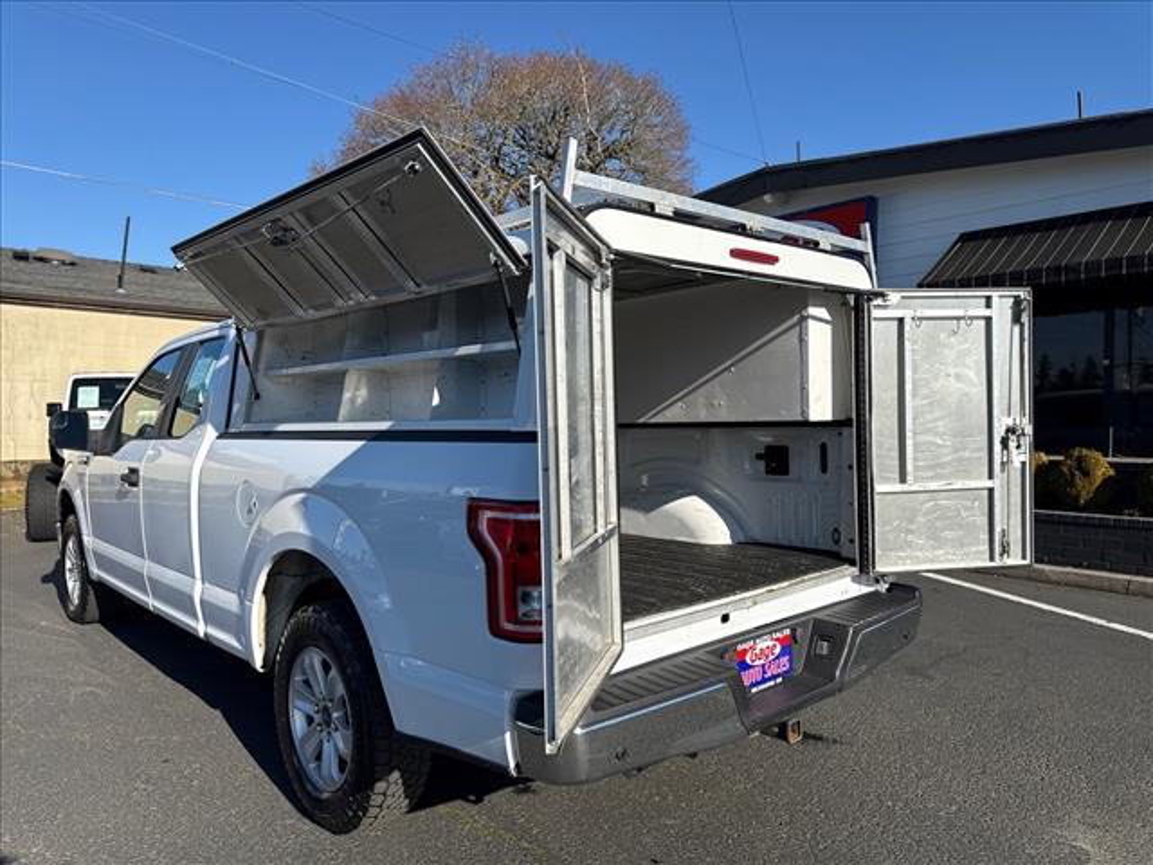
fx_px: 799
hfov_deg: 71.6
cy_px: 432
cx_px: 576
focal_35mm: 24
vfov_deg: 56.8
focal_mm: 6.76
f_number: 1.78
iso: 80
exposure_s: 1/5319
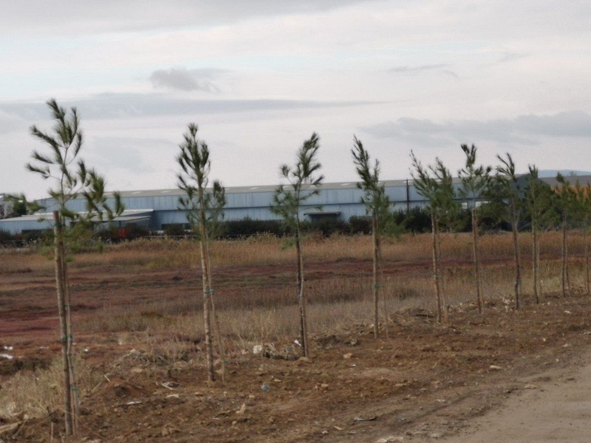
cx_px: 286
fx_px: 2015
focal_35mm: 118
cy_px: 225
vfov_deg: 12.6
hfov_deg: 16.7
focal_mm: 7.48
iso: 50
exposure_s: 1/564
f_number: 2.4
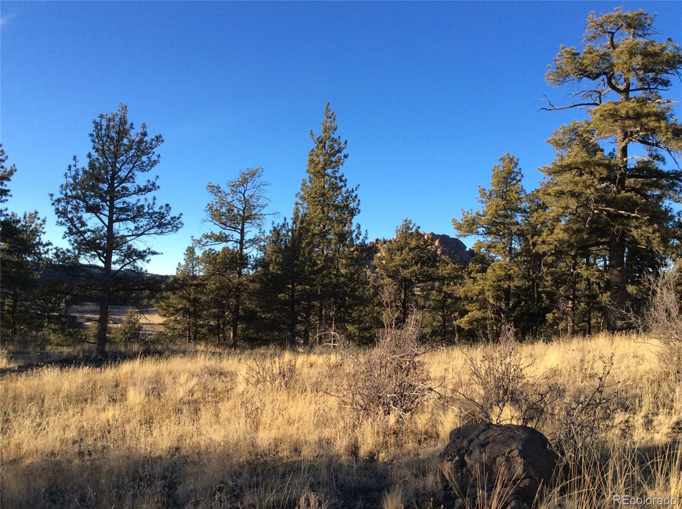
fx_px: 629
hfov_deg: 56.9
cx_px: 341
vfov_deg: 44.0
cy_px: 254
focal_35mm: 32
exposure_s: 1/529
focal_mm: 3.3
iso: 32
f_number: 2.4
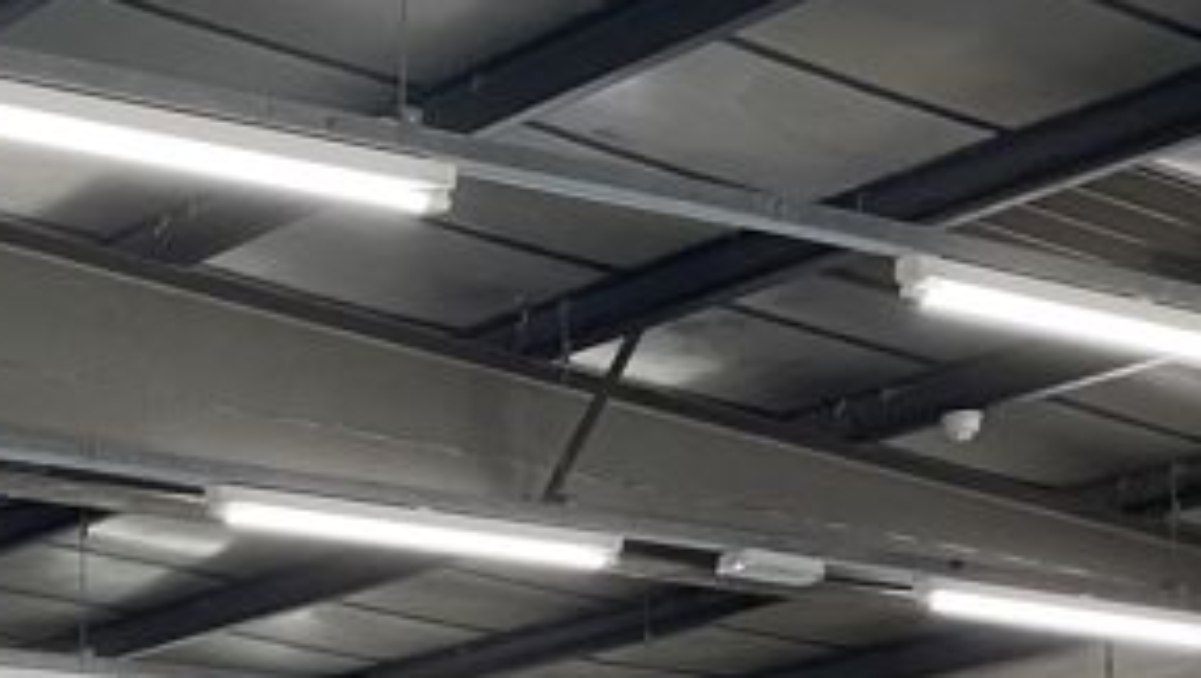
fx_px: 3219
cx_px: -661
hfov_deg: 18.4
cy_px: 1360
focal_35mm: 101
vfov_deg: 10.9
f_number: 1.6
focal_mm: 4.2
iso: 64
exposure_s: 1/50
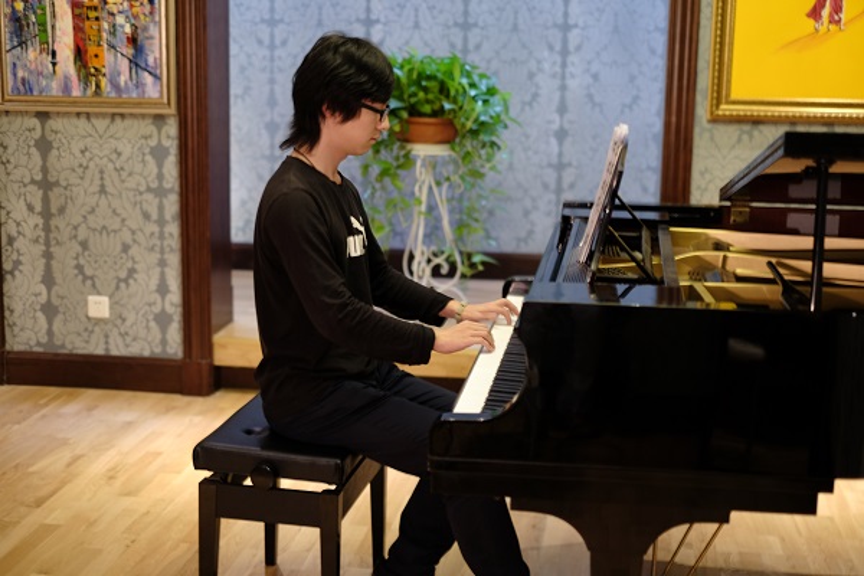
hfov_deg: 37.5
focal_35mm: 53
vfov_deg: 25.5
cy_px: 288
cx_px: 432
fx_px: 1272
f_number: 1.4
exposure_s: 1/10
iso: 200
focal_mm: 35
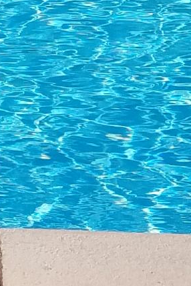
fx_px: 1504
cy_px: -389
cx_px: -149
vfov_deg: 9.7
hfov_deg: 7.1
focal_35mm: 189
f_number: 1.7
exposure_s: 1/4608
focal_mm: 4.2
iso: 50
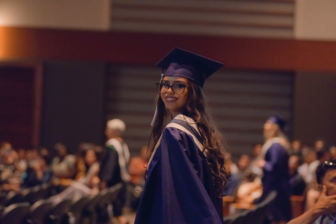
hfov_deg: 19.5
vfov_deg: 13.0
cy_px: 112
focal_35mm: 105
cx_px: 168
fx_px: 980
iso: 8000
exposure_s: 1/250
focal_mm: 105
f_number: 3.2
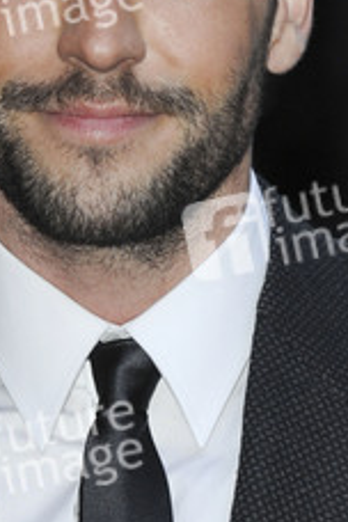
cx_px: 93
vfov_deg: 7.0
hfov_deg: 4.7
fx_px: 4277
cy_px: 112
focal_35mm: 295
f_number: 4.5
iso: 400
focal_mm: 112
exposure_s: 1/160
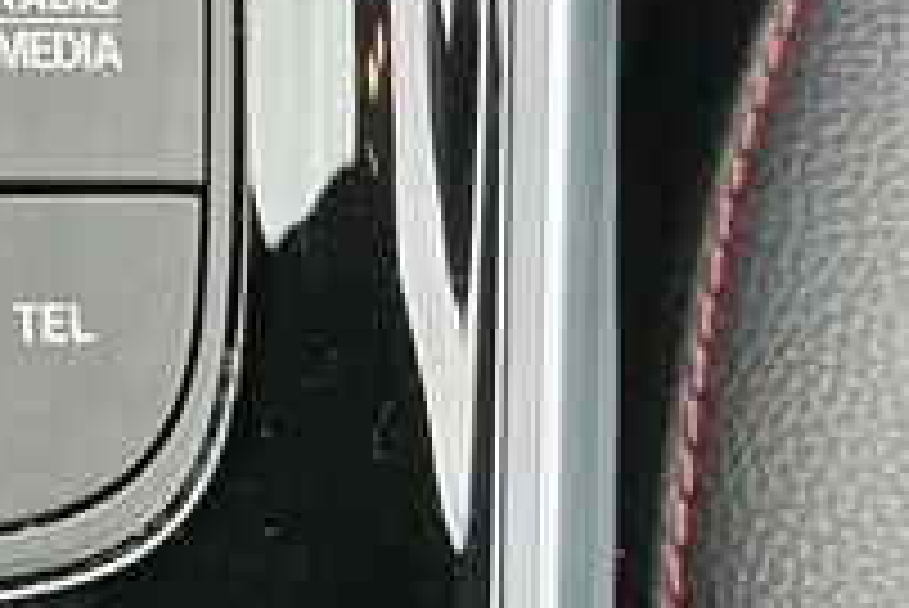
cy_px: 113
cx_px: -670
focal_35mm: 153
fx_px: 3866
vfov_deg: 9.0
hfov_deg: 12.4
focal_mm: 3
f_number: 1.8
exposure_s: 1/120
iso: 40
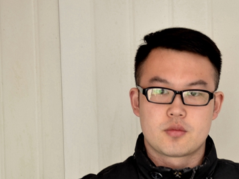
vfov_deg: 9.0
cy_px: 199
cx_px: 187
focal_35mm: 163
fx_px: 1126
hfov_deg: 12.1
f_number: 5
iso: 100
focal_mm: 45
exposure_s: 1/6
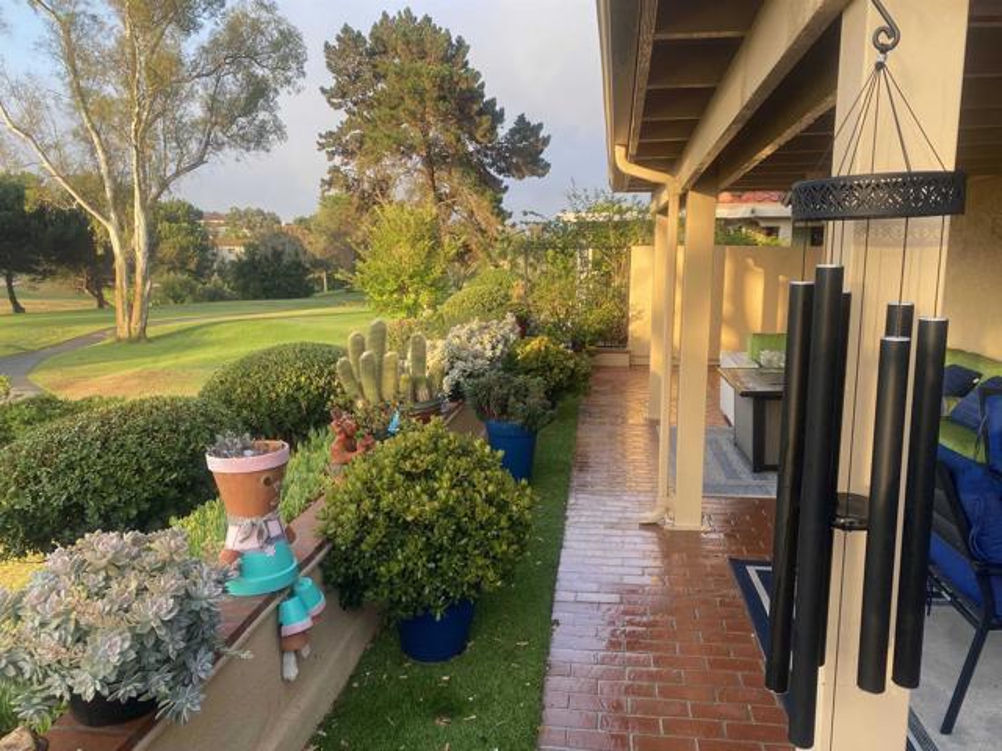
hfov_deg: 67.3
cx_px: 501
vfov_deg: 53.1
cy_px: 376
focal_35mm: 26
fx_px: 753
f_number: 1.8
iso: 32
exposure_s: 1/201
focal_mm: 4.25
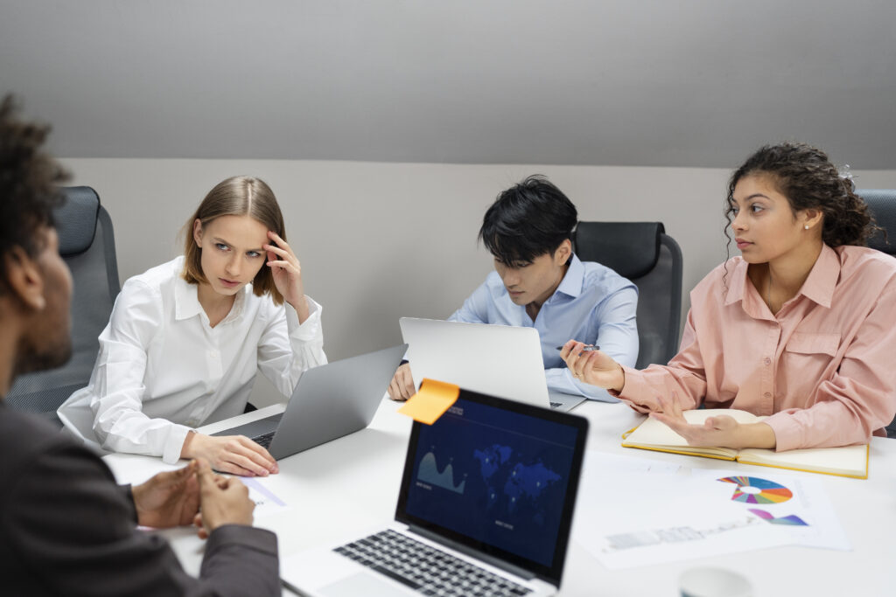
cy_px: 298
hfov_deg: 54.4
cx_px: 448
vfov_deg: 37.9
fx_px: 871
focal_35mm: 35
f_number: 2
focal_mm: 35
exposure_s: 1/320
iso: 640
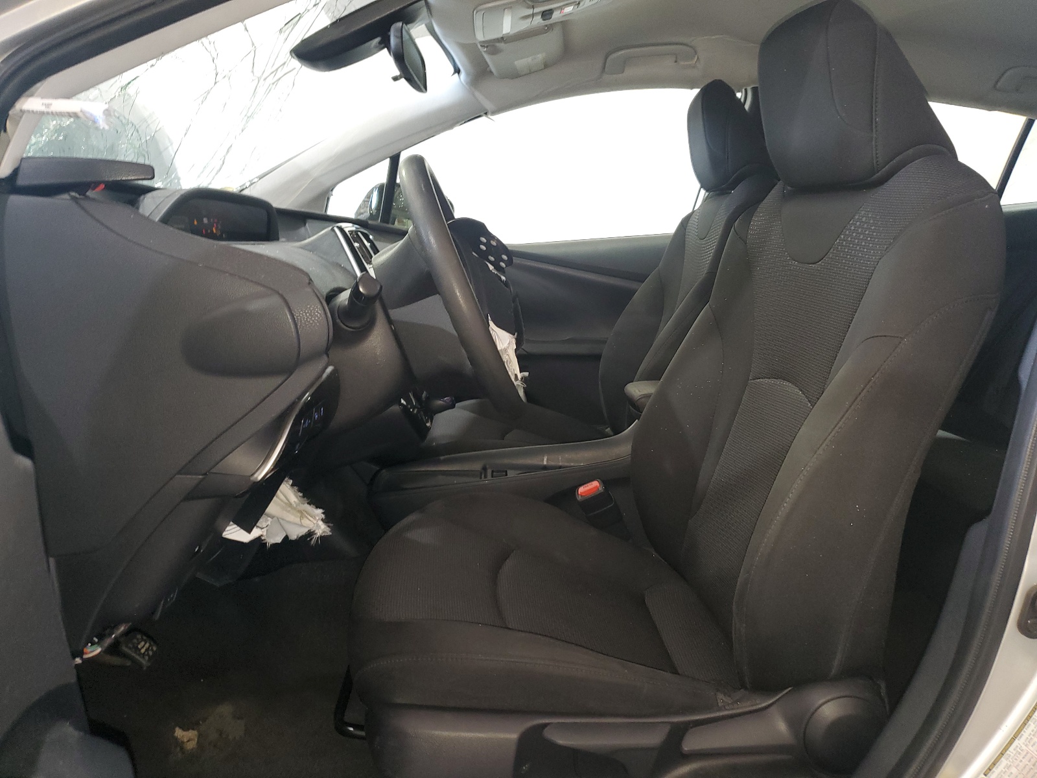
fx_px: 779
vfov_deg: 53.1
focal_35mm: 26
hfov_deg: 67.3
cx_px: 518
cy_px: 389
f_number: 1.5
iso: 97
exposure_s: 1/24
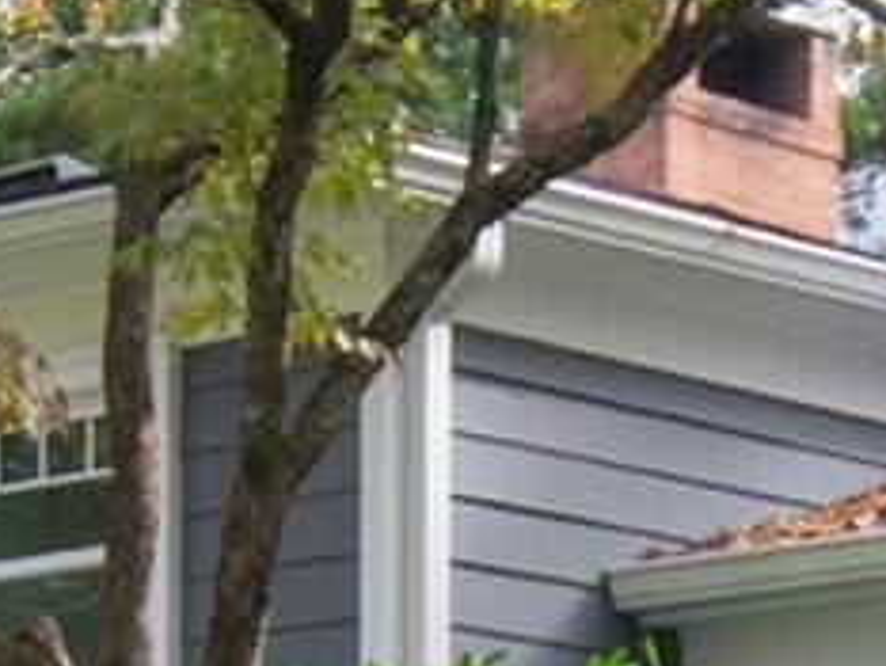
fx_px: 5198
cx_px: 707
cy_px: 1052
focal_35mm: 203
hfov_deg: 9.7
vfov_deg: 7.2
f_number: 13
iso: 800
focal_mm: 16
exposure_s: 1/125
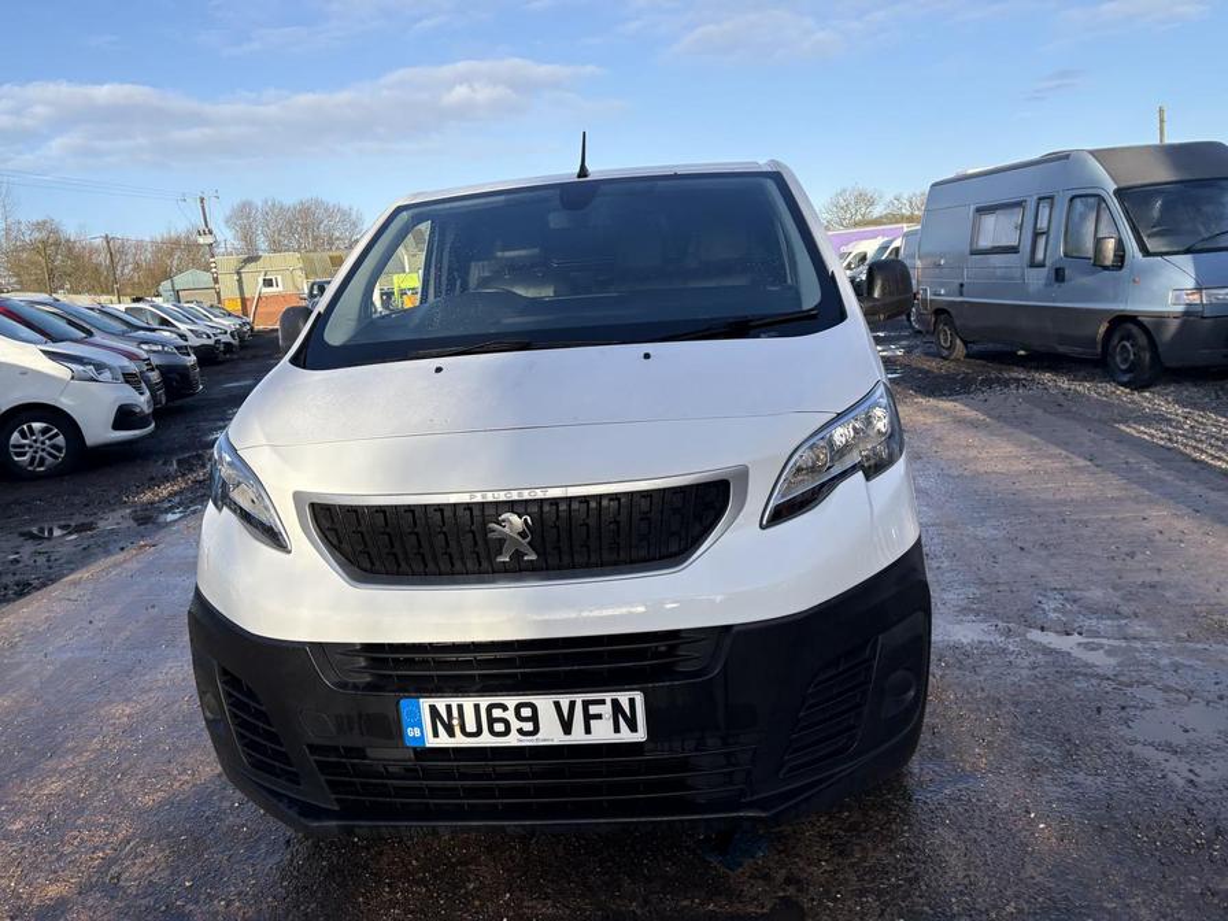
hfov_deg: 67.3
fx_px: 922
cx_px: 614
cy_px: 460
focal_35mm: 26
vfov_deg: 53.1
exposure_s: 1/1337
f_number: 1.6
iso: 50
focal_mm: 5.96
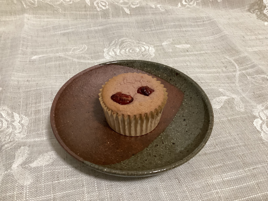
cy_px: 100
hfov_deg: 58.4
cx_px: 134
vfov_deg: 45.4
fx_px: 240
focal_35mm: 31
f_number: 2.4
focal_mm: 3.3
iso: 250
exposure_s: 1/60
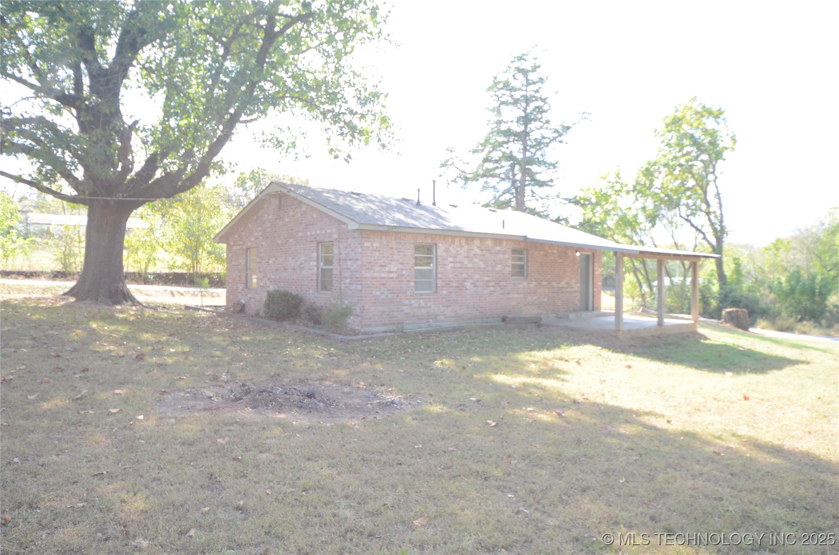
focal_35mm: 26
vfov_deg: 50.2
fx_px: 593
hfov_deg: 70.5
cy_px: 278
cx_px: 420
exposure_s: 1/125
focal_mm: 17
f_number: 5.6
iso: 280
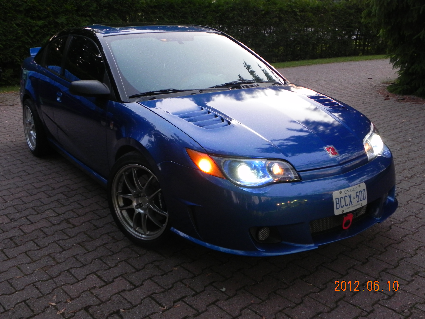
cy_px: 160
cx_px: 212
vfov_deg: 38.7
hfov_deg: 50.1
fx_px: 454
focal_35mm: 37
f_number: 3.2
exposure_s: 1/15.3
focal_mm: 6.6
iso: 400
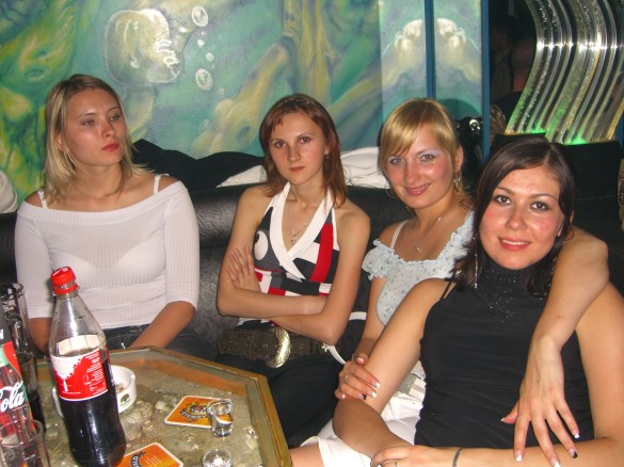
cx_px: 311
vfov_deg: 36.8
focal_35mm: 39
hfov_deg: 47.9
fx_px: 703
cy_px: 239
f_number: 2.8
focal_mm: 7.9
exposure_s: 1/60
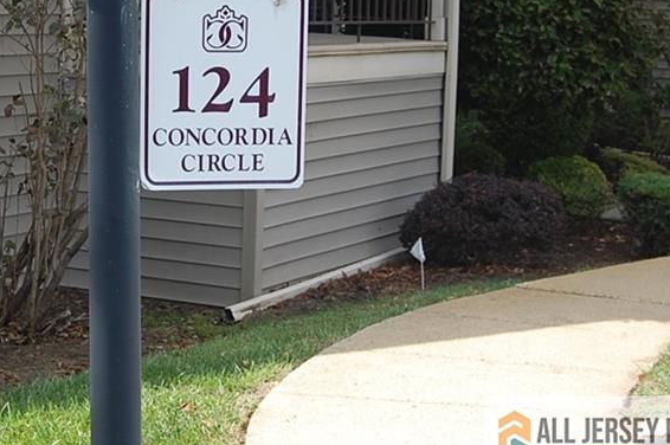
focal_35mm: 95
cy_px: 76
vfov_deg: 14.3
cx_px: 120
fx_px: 1764
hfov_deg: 21.2
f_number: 7.1
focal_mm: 35
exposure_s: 1/200
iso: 200
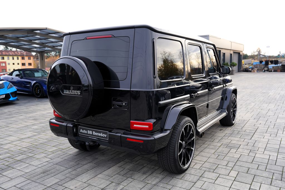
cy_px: 95
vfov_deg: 42.3
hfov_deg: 60.3
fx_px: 245
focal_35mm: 31
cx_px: 142
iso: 100
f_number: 5
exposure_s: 1/125
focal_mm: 31
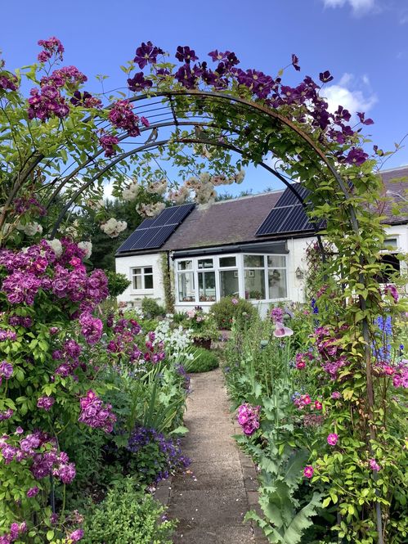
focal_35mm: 31
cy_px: 272
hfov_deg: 45.5
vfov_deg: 58.3
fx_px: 487
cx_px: 204
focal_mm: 3.3
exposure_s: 1/617
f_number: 2.4
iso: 25
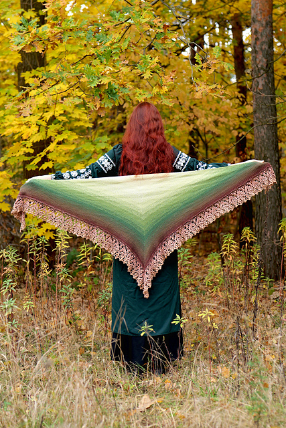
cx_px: 143
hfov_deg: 27.0
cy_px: 214
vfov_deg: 39.6
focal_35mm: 50
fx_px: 595
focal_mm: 50
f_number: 2.8
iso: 1000
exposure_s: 1/400
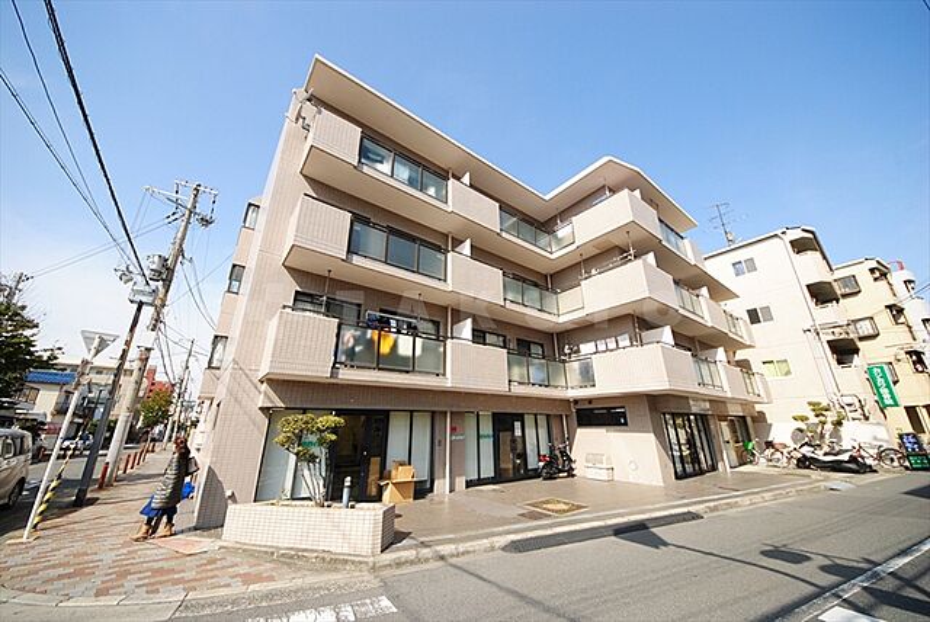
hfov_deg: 112.6
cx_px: 465
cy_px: 311
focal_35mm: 12
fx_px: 310
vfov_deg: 90.1
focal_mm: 8
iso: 100
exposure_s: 1/200
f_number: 7.1
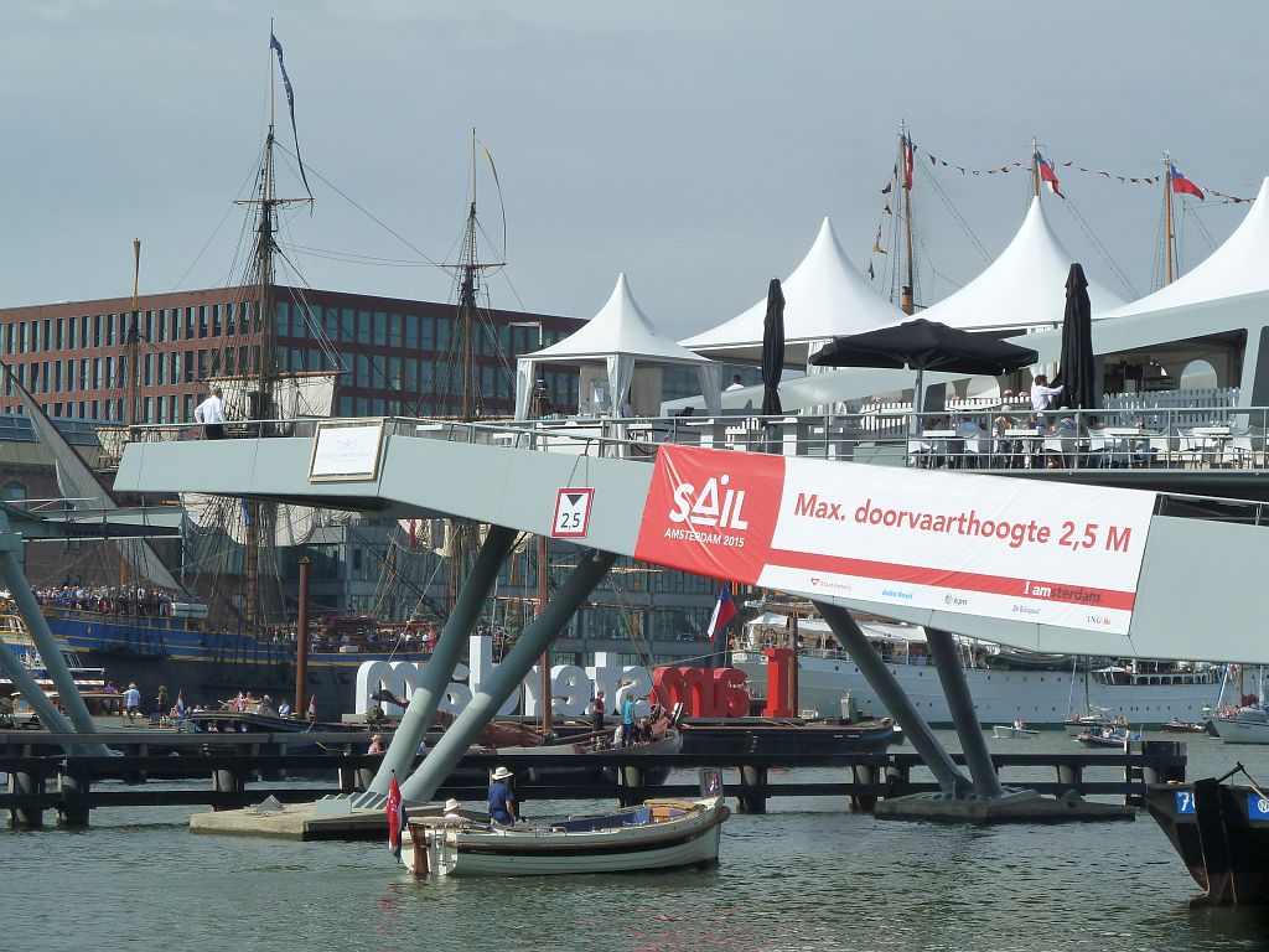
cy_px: 476
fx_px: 3813
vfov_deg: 14.2
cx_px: 634
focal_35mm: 104
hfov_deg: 18.9
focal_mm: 17
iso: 125
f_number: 5.6
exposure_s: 1/640
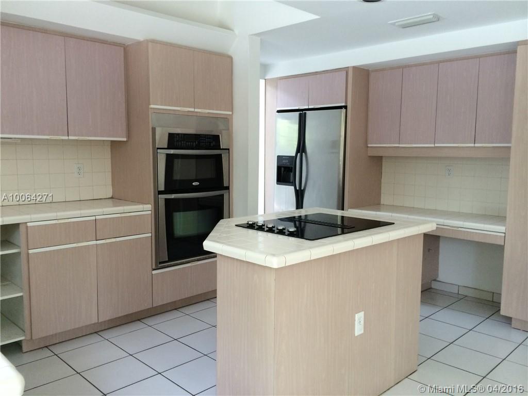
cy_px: 198
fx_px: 458
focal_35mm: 30
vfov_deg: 46.8
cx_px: 264
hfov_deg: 60.0
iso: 64
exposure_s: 1/30
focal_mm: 4.12
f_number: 2.2
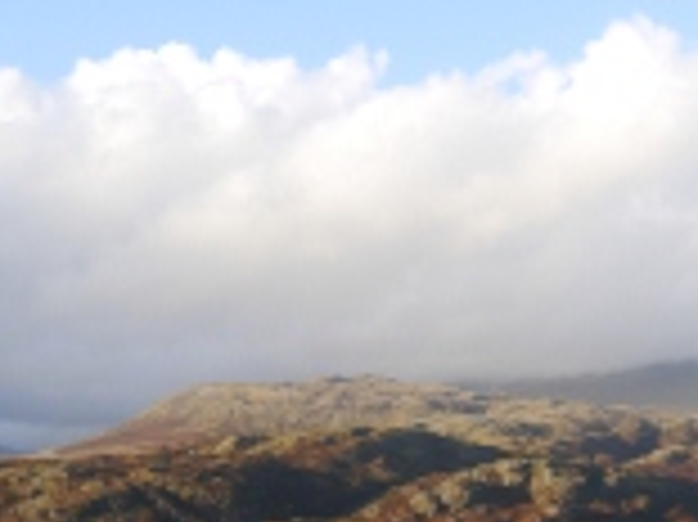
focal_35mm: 78
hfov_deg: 24.0
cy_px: 616
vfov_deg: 18.0
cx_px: 684
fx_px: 1572
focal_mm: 14
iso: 160
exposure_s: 1/200
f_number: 5
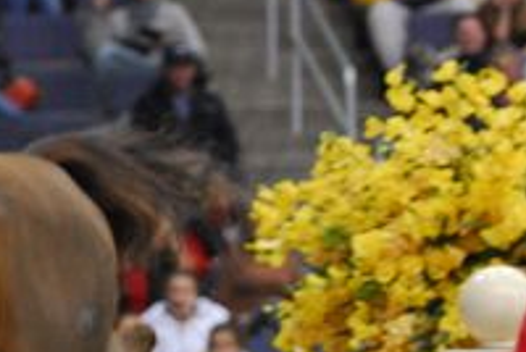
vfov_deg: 3.0
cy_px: 315
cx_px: -181
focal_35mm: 457
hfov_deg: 4.5
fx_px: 6681
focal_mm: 95
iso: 1000
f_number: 2.8
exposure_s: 1/200
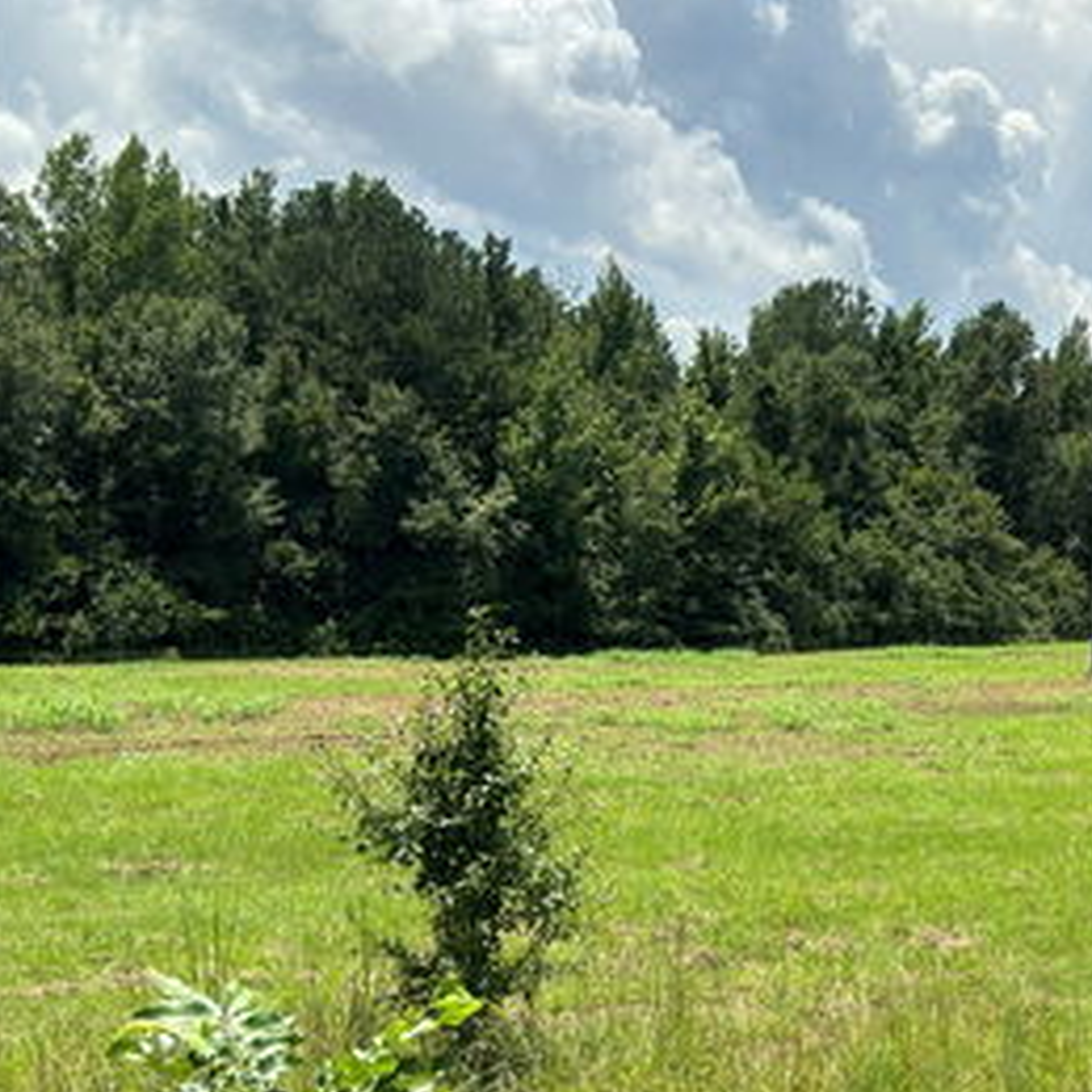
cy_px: 634
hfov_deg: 26.8
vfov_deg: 28.1
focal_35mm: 61
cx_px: 1054
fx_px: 2177
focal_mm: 6.76
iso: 100
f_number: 1.78
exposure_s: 1/6410
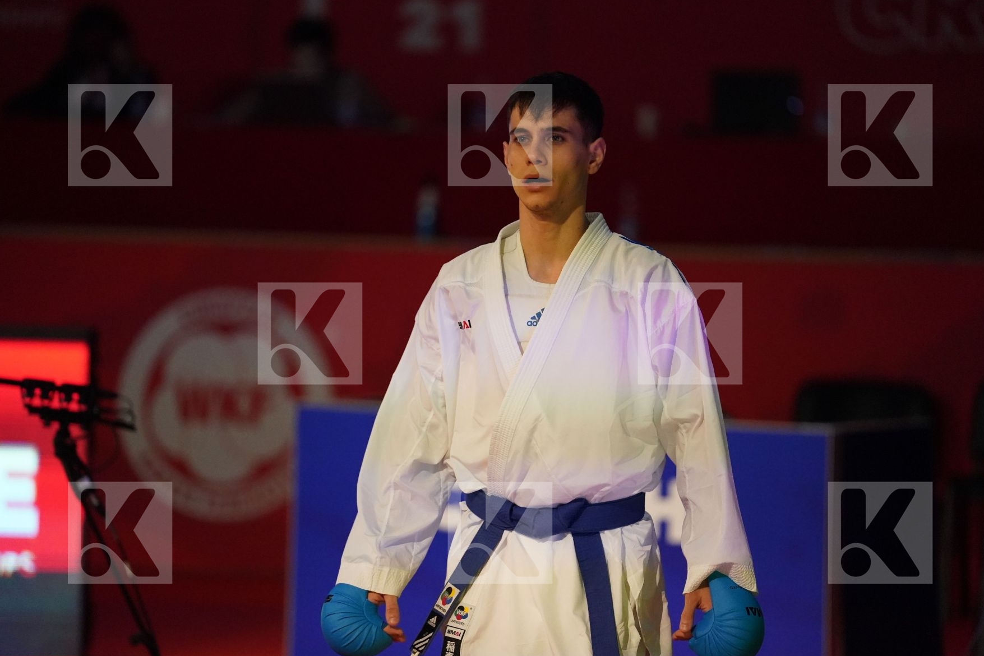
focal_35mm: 202
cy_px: 334
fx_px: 5521
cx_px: 500
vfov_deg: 6.8
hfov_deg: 10.2
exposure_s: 1/1000
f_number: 2.8
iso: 8000
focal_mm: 197
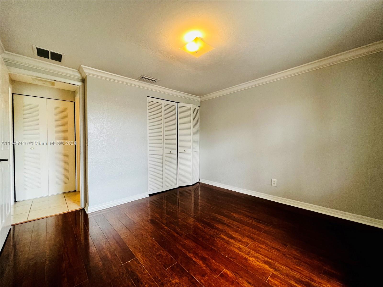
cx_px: 192
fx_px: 144
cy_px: 144
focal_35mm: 13
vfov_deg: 89.9
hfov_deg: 106.2
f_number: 1.8
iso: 200
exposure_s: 1/120
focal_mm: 1.57
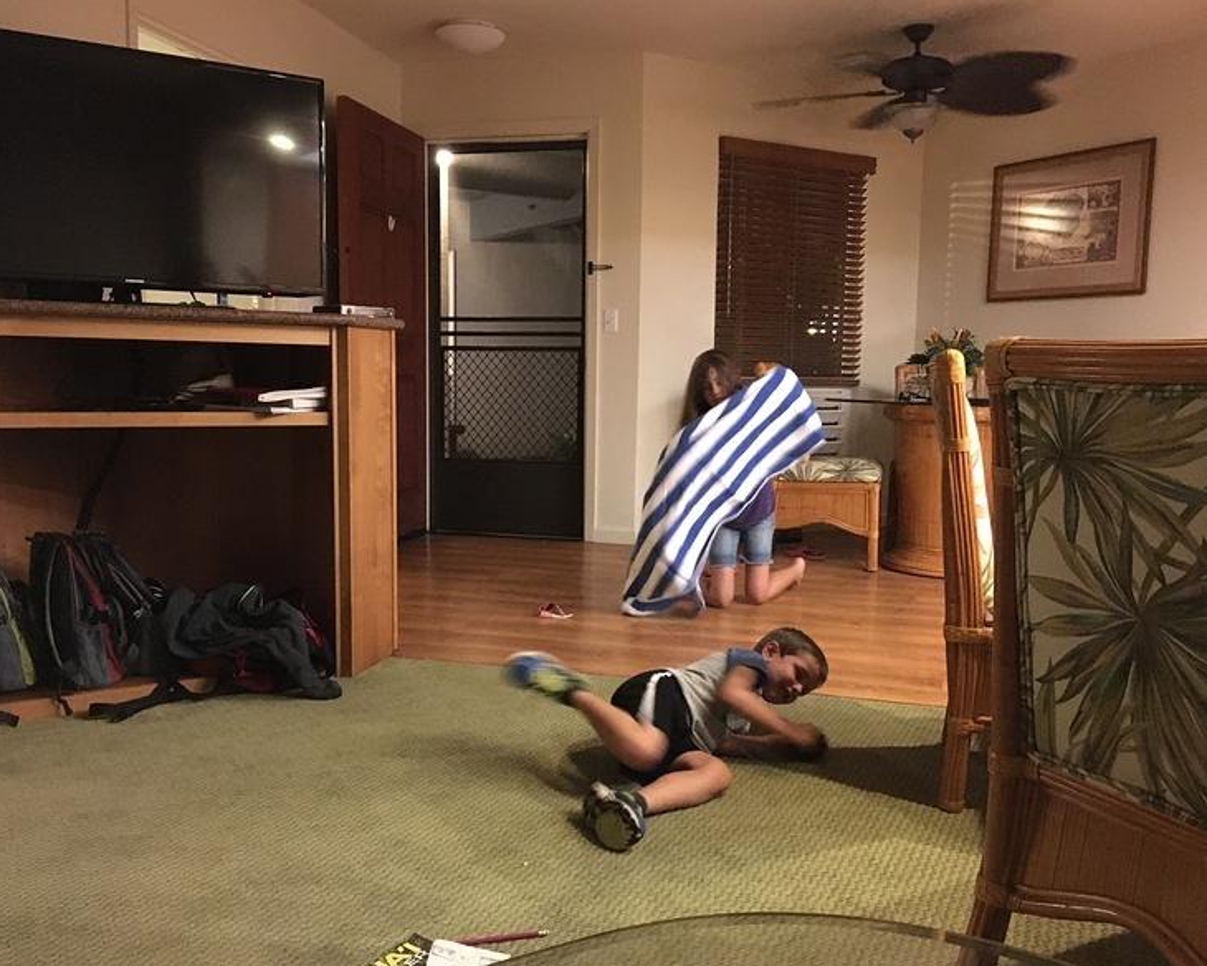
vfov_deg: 47.1
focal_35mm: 31
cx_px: 604
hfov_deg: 57.2
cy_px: 491
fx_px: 1107
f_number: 2.2
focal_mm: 4.15
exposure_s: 1/15
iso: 640
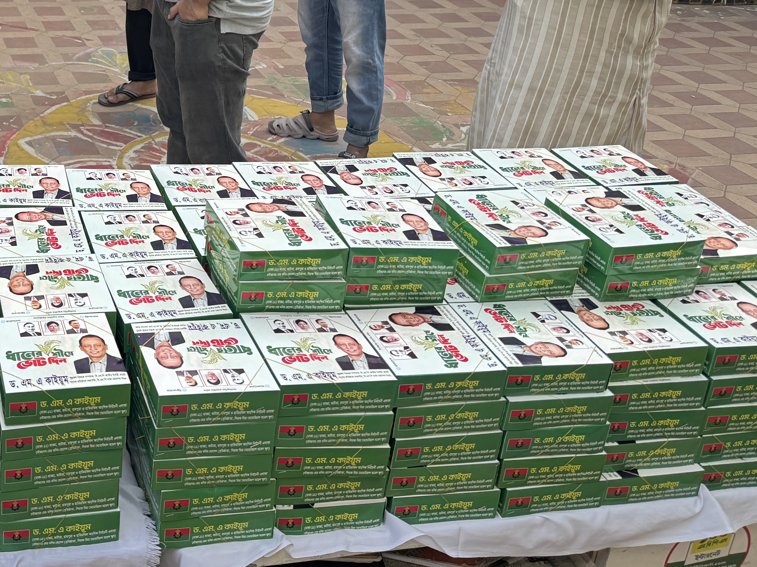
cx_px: 36
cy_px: 52
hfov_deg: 35.9
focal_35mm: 49
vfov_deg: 28.5
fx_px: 1071
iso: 80
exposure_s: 1/527
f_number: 1.78
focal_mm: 6.76
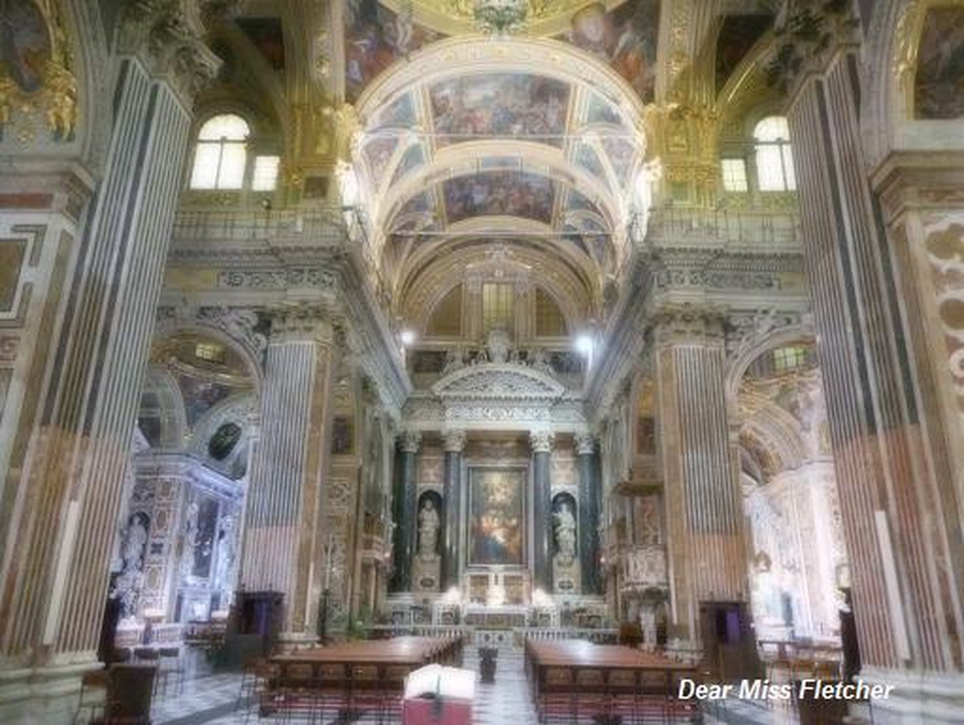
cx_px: 482
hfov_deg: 69.4
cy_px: 362
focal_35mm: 25
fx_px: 697
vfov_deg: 54.9
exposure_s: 1/2
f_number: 3.7
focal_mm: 4.5
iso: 800
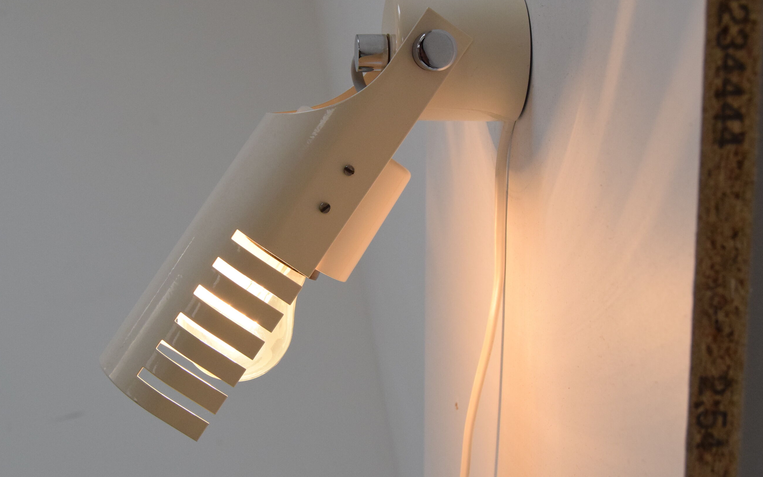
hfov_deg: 36.3
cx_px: 377
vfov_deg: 23.1
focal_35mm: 56
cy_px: 190
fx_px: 1164
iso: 1600
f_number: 8
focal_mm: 32
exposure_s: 1/250
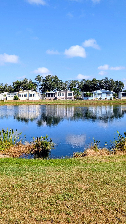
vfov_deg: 56.6
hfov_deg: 33.7
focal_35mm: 35
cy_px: 112
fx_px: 208
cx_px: 67
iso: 19
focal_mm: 6.9
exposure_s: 1/1045
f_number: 1.68
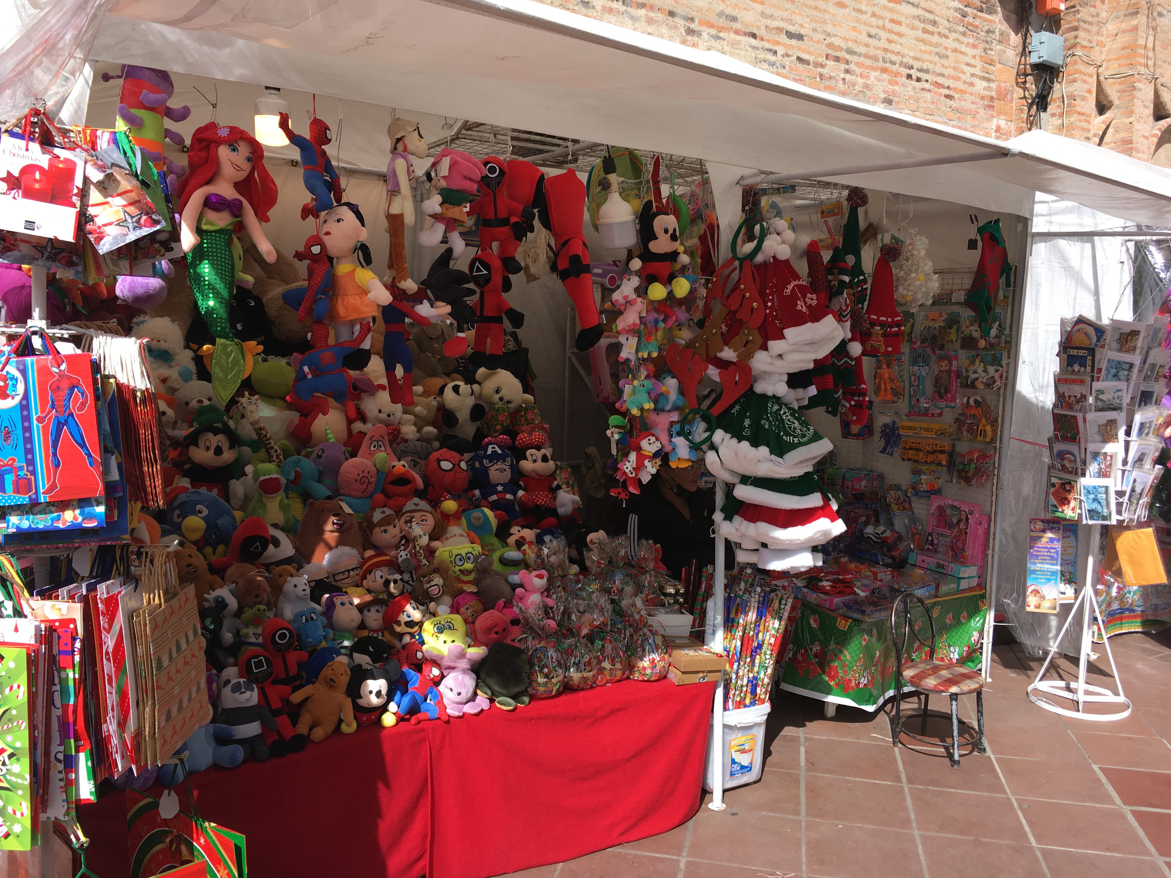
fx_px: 981
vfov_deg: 48.2
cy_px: 439
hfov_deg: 61.7
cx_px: 586
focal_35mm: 29
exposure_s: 1/1183
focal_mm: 4.15
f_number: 2.2
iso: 25
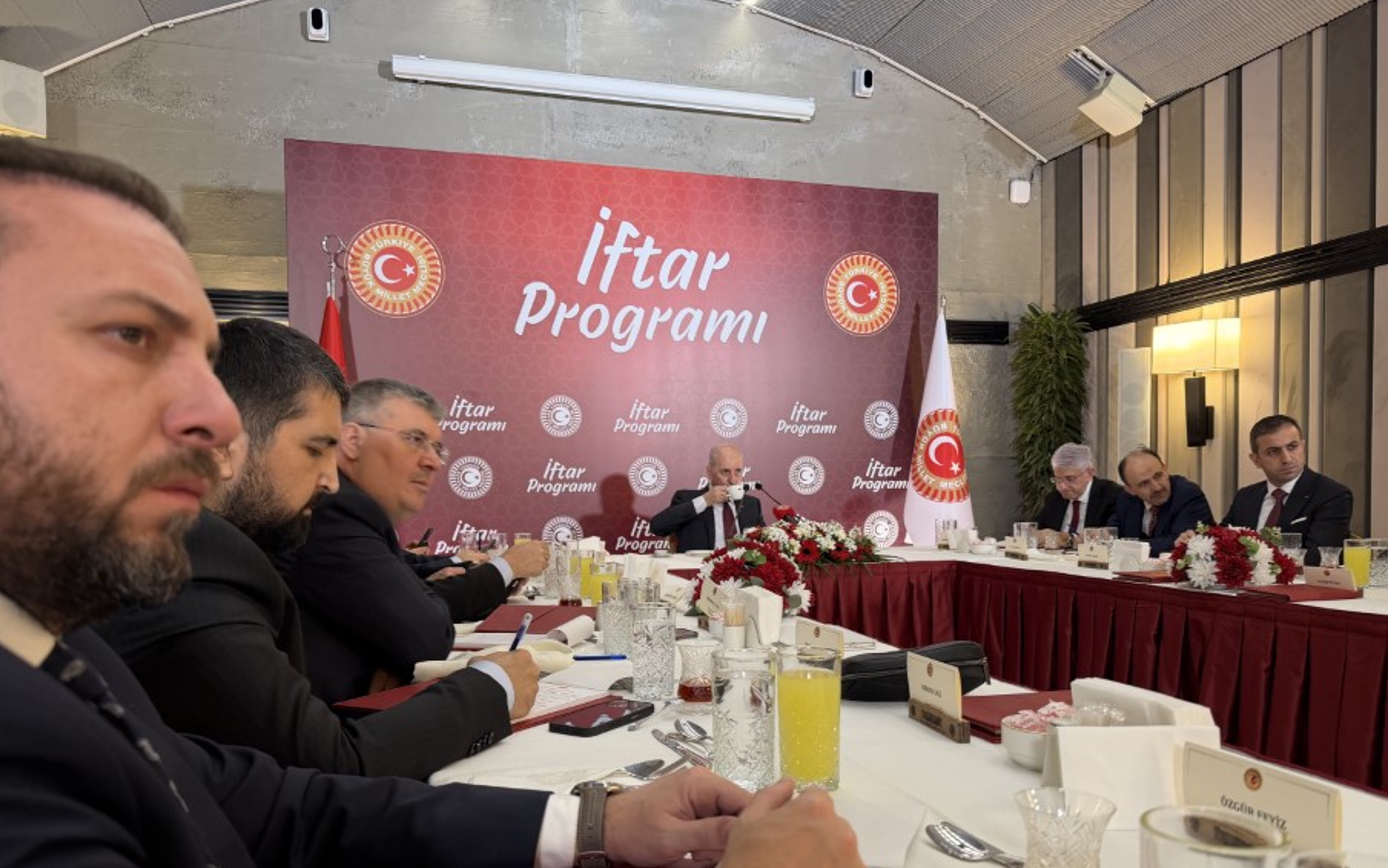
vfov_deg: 47.3
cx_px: 683
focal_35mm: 26
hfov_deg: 70.4
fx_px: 984
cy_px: 523
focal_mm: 6.76
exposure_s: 1/50
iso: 125
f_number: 1.78
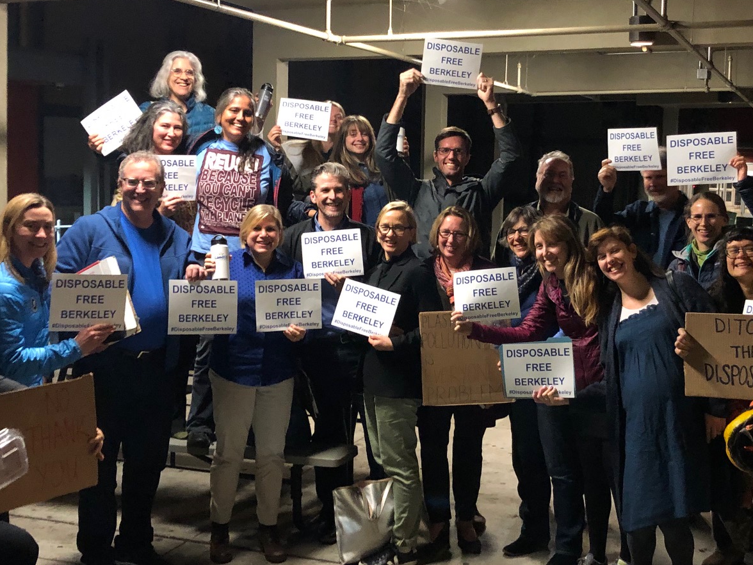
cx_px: 445
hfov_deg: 39.5
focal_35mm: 48
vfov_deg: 30.2
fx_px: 1044
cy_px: 254
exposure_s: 1/7
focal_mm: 3.99
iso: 80
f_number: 1.8
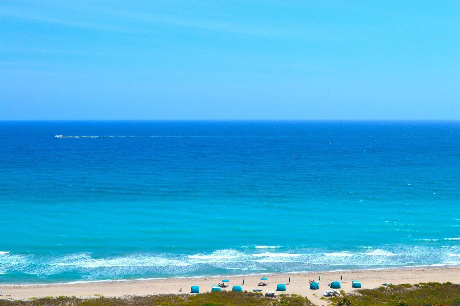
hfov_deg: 41.1
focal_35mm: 48
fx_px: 613
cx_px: 230
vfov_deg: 28.0
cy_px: 153
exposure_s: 1/500
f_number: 11
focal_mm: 32
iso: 220
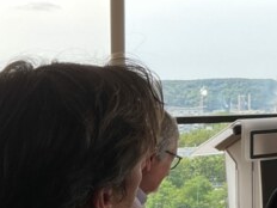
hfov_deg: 16.8
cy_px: 67
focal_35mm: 100
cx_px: 476
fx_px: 800
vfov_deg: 14.8
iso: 16
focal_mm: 3
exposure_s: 1/247
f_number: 1.8
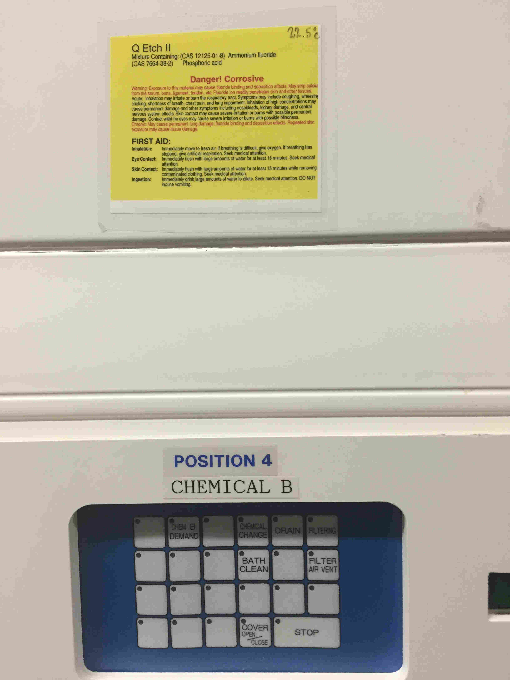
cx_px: 255
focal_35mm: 29
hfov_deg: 48.2
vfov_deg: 61.7
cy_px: 340
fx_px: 570
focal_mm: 4.15
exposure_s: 1/30
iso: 125
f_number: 2.2
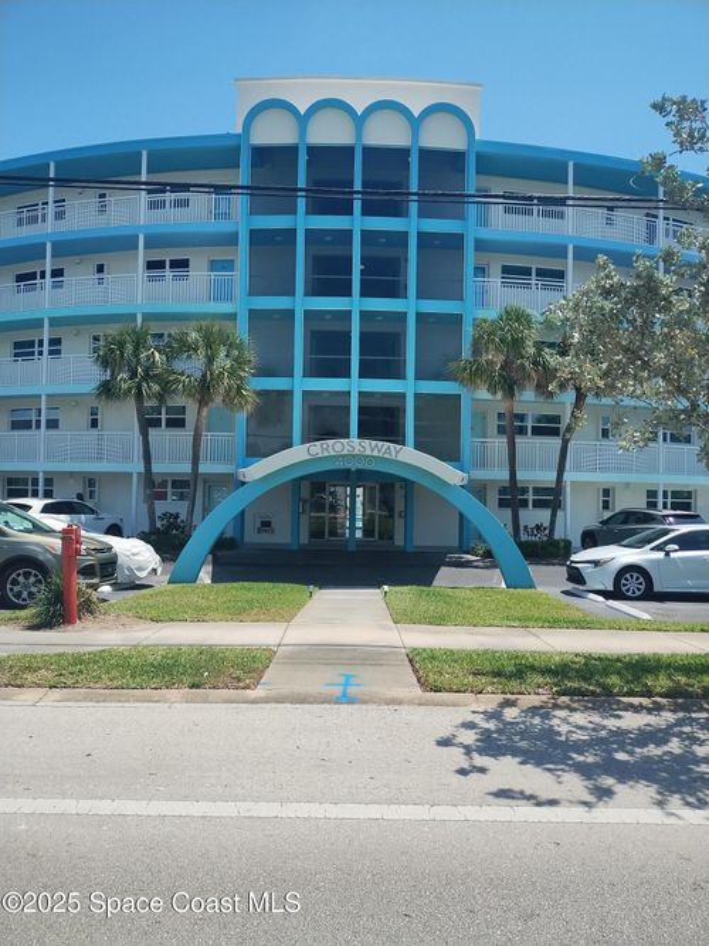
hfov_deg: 54.9
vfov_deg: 69.4
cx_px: 354
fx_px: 683
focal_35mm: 25
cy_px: 473
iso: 101
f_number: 1.7
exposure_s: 1/4992
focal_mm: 4.71
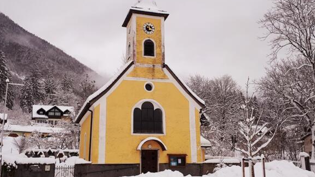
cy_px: 78
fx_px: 251
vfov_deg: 38.9
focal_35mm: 30
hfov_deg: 64.3
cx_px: 156
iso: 40
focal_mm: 3.6
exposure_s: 1/147
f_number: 1.9
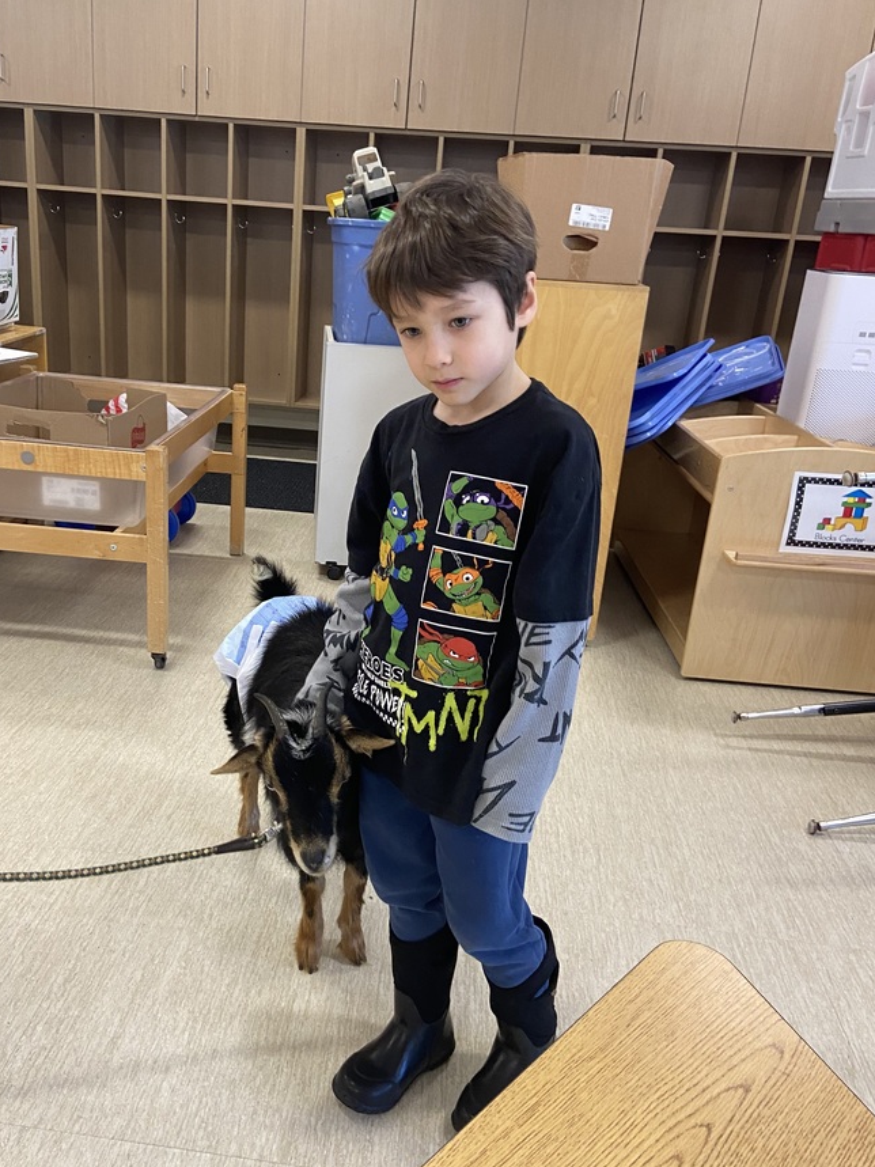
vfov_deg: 58.3
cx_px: 356
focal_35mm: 31
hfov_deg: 45.2
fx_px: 1045
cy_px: 606
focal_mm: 4.25
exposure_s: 1/57
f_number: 1.8
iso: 160
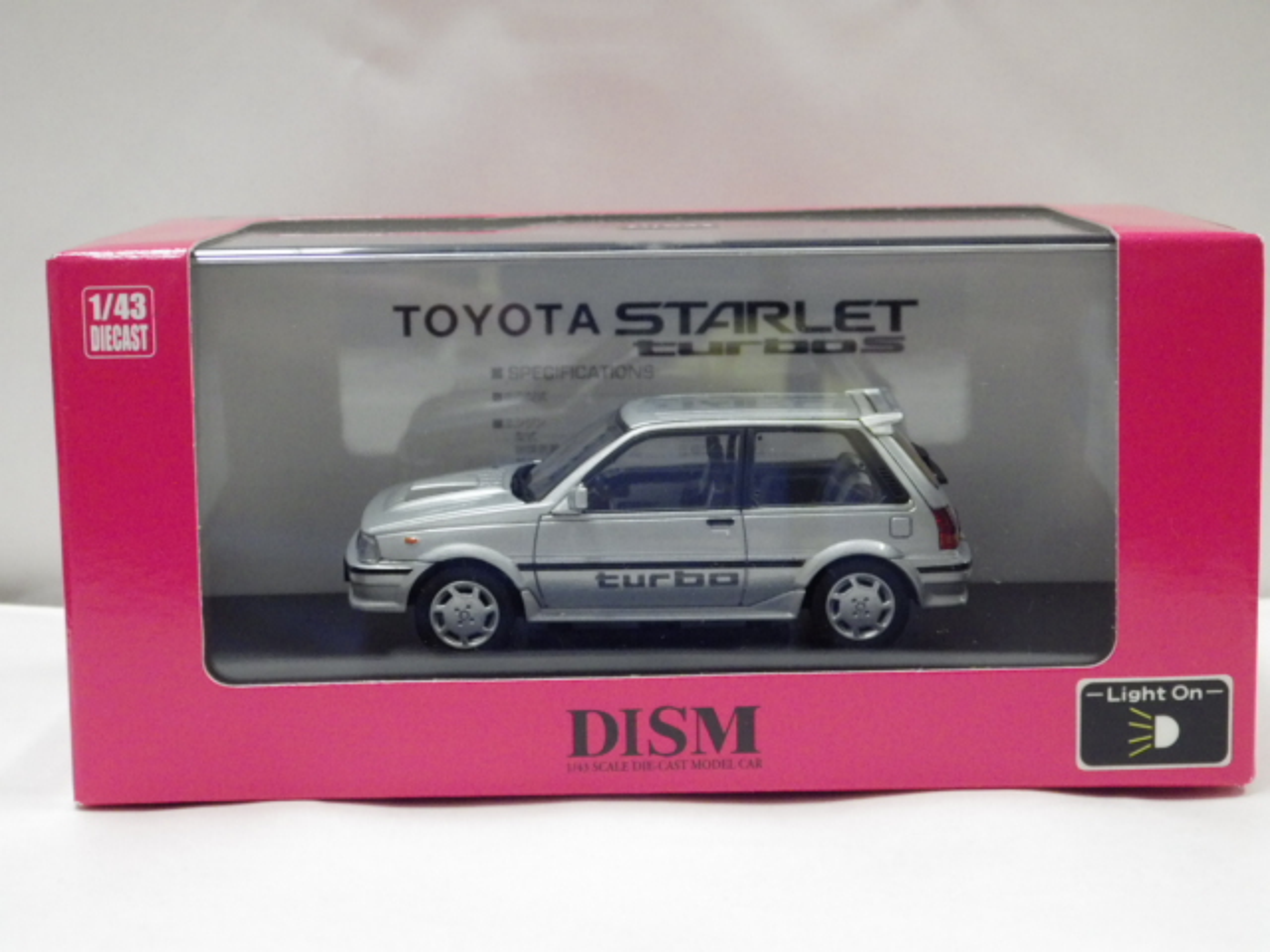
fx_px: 2605
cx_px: 635
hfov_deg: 27.4
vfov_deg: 20.7
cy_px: 476
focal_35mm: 71
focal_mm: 12.8
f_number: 4.2
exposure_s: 1/60
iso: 640
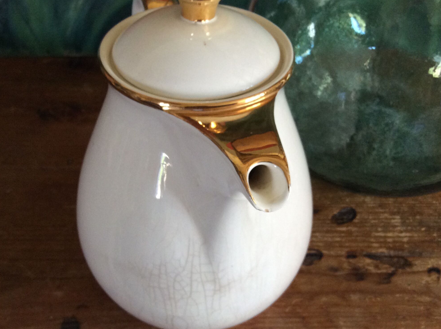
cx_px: 198
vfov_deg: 34.3
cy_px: 165
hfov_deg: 44.8
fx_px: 534
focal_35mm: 42
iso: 125
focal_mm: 3.3
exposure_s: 1/25
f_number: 2.4
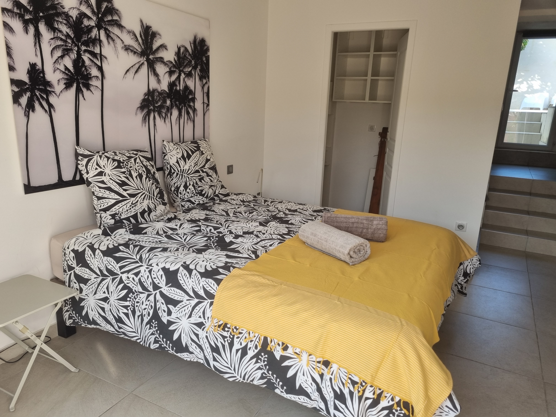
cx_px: 278
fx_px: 418
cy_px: 208
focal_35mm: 26
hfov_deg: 67.3
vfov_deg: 53.1
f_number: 1.8
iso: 50
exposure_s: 1/216
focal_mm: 5.4
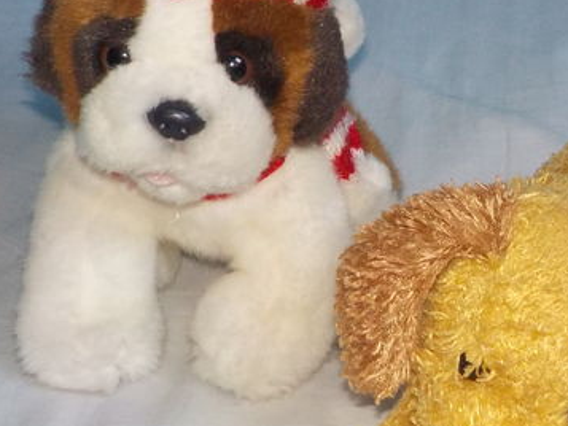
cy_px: 156
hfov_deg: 22.9
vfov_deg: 17.6
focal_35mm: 84
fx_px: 1379
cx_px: 457
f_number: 3.3
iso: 200
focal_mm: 4.1
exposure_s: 1/30
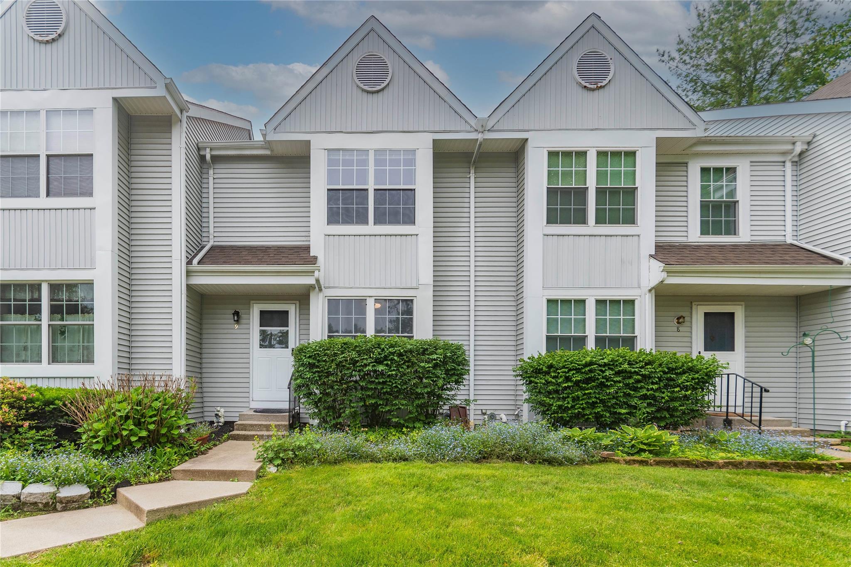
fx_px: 355
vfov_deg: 77.3
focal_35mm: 15
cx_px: 426
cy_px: 284
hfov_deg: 100.4
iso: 100
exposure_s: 1/200
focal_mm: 10
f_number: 7.1
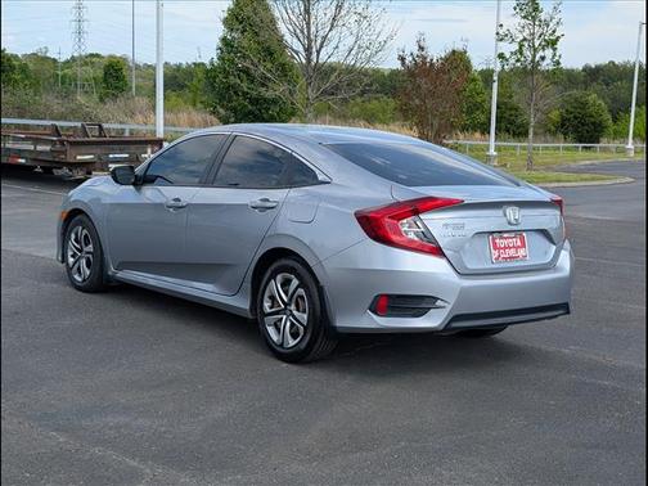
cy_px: 243
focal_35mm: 49
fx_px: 917
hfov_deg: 38.9
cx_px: 324
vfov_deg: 29.7
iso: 23
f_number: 1.68
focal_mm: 6.9
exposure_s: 1/833
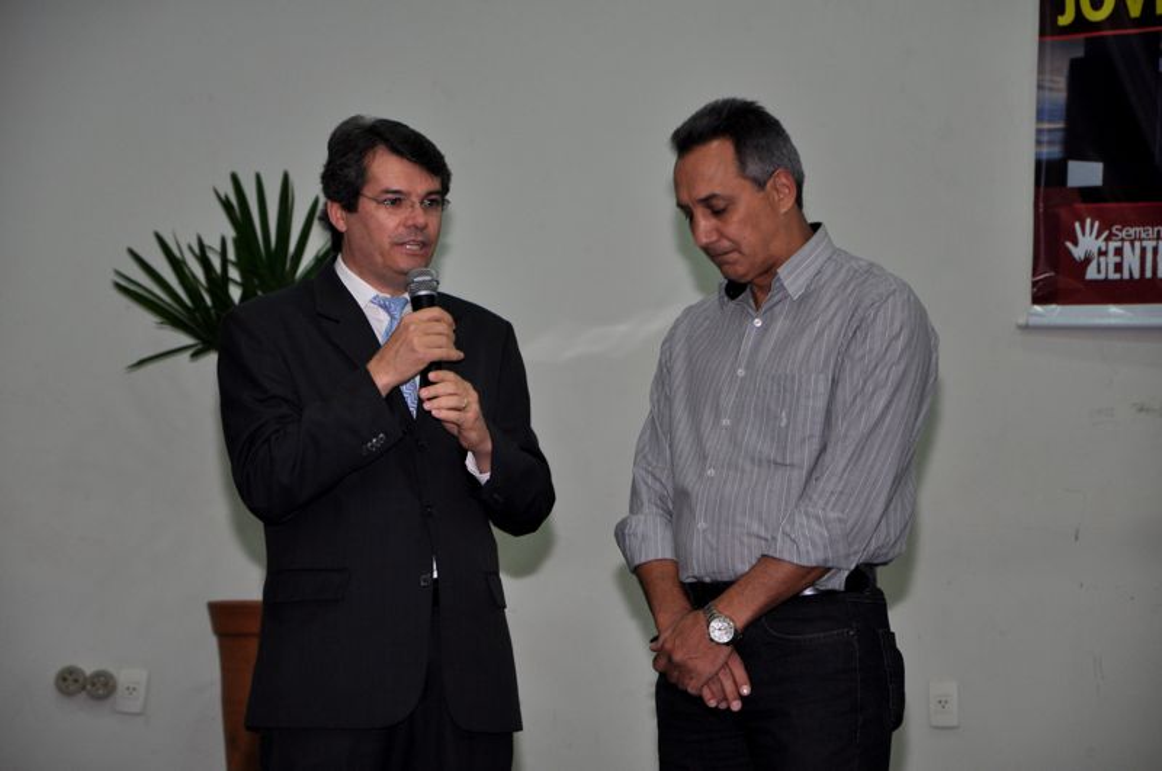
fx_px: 5077
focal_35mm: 158
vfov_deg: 8.7
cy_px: 386
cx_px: 581
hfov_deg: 13.1
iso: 400
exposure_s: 1/60
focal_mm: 105
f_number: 6.3
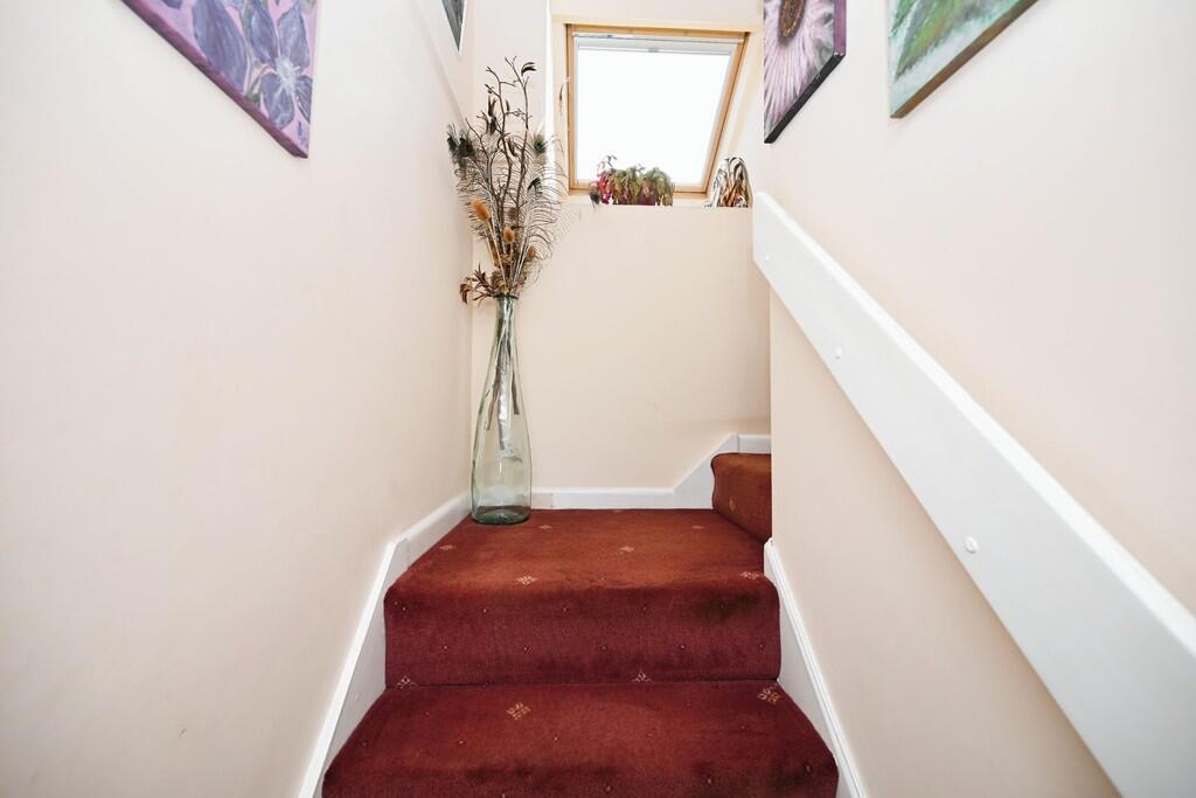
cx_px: 598
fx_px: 465
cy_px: 399
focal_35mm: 14
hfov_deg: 104.2
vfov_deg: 81.2
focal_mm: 14
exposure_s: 1/80
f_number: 4.5
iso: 100
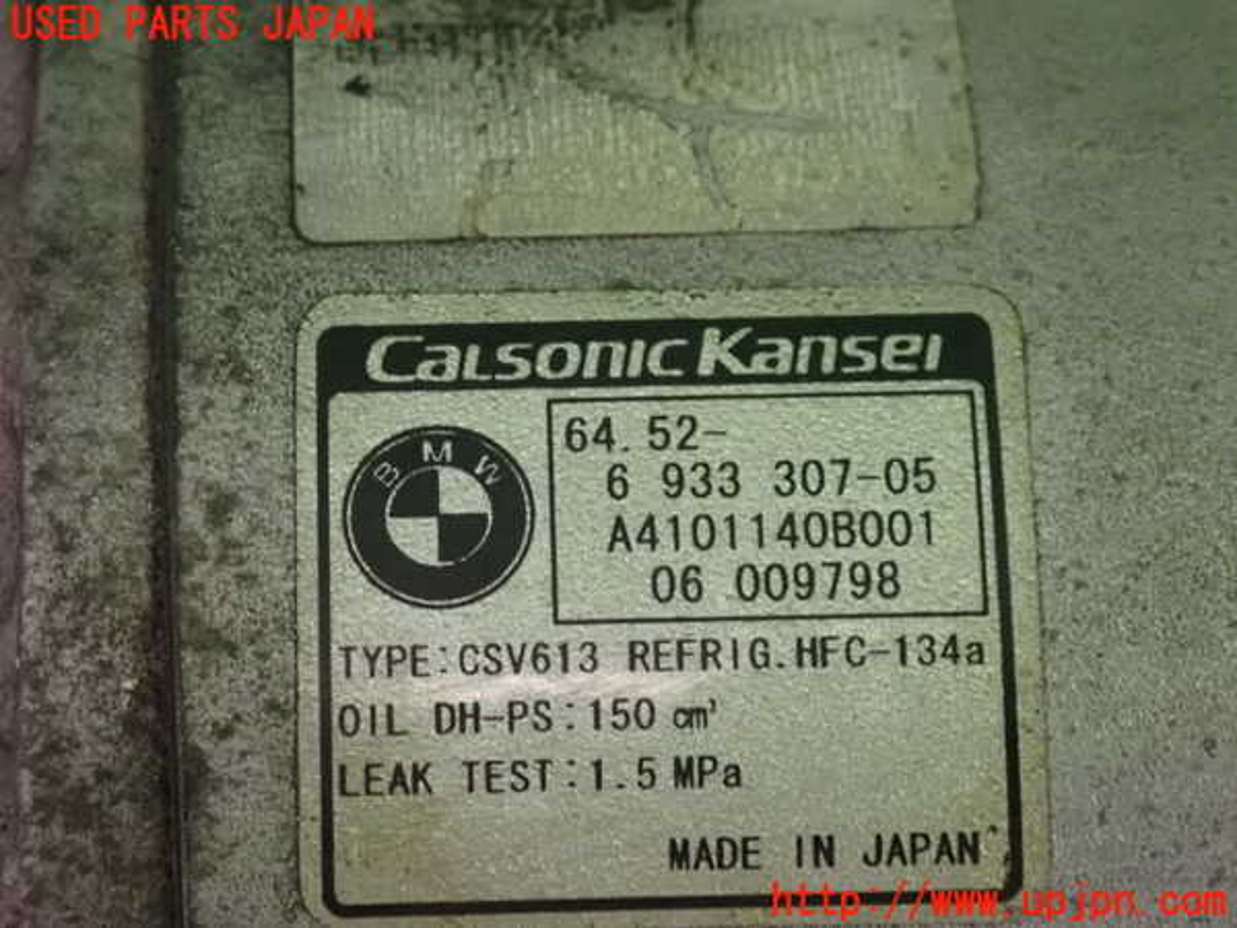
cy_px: 464
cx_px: 618
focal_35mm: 100
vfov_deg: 14.8
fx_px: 3573
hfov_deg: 19.6
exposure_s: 1/50
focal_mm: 18
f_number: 4.9
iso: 1600
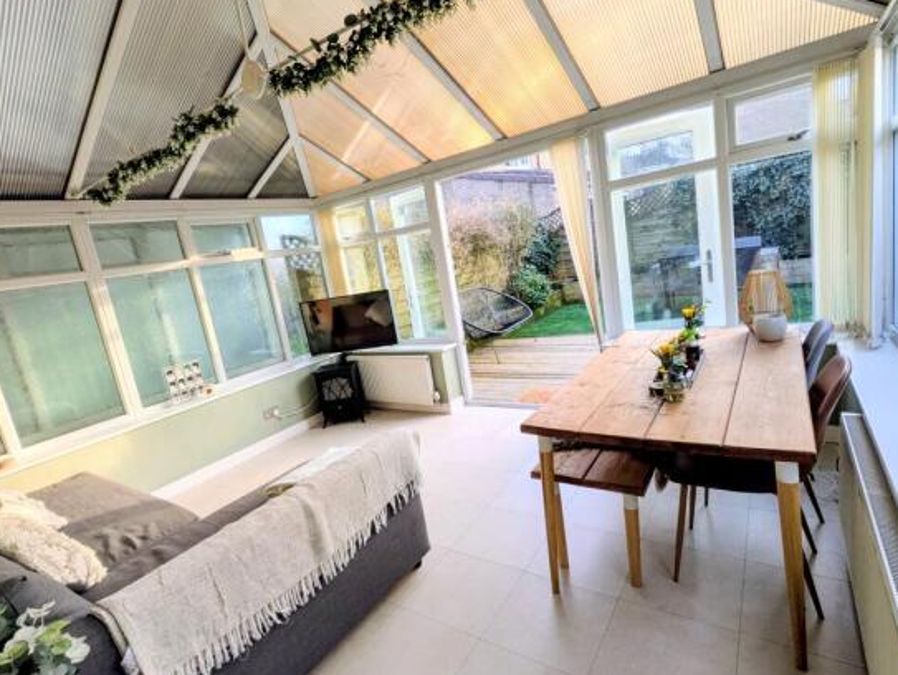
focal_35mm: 15
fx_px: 389
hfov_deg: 98.1
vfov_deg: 81.8
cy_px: 342
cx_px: 447
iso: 47
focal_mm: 1.83
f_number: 2.2
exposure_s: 1/131
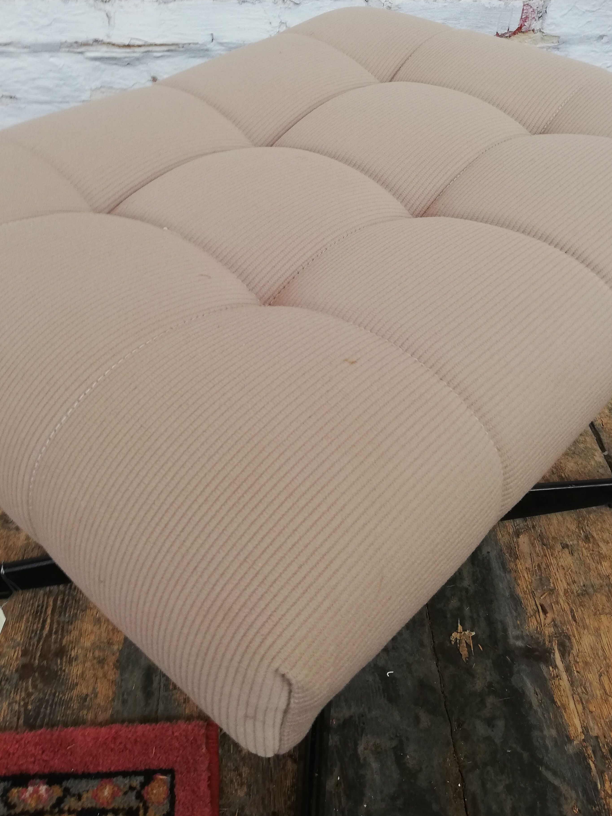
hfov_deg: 42.9
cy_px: 308
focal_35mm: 33
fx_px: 778
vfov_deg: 54.7
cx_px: 316
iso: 100
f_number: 2.2
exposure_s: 1/50
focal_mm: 3.81
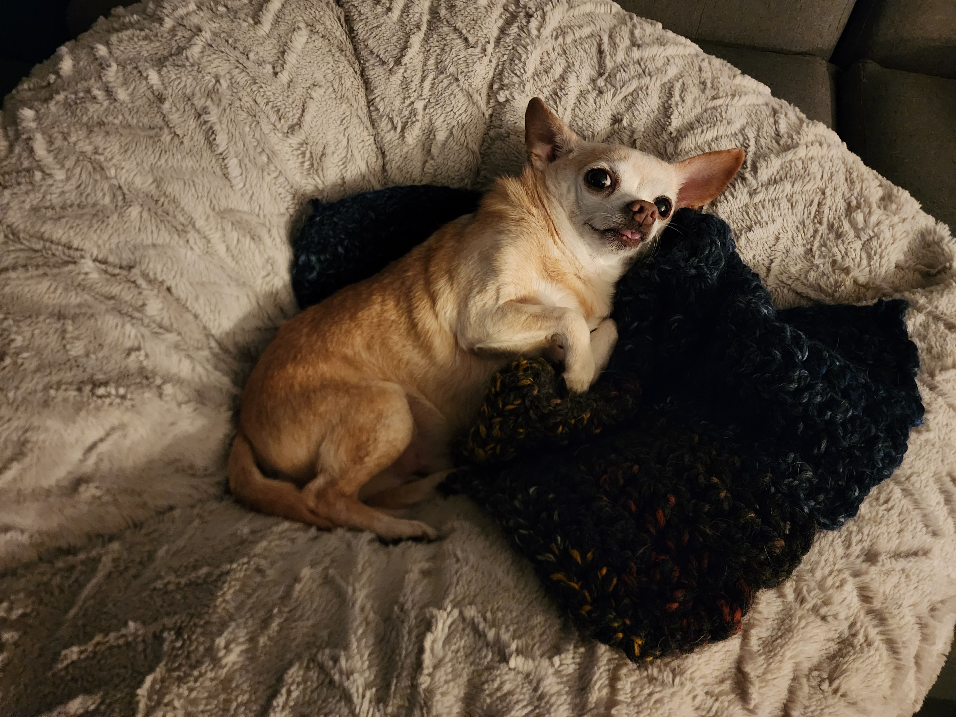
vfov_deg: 58.9
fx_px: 635
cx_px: 478
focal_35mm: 23
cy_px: 358
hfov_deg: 73.9
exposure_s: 1/13
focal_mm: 6.4
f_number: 1.8
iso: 1250
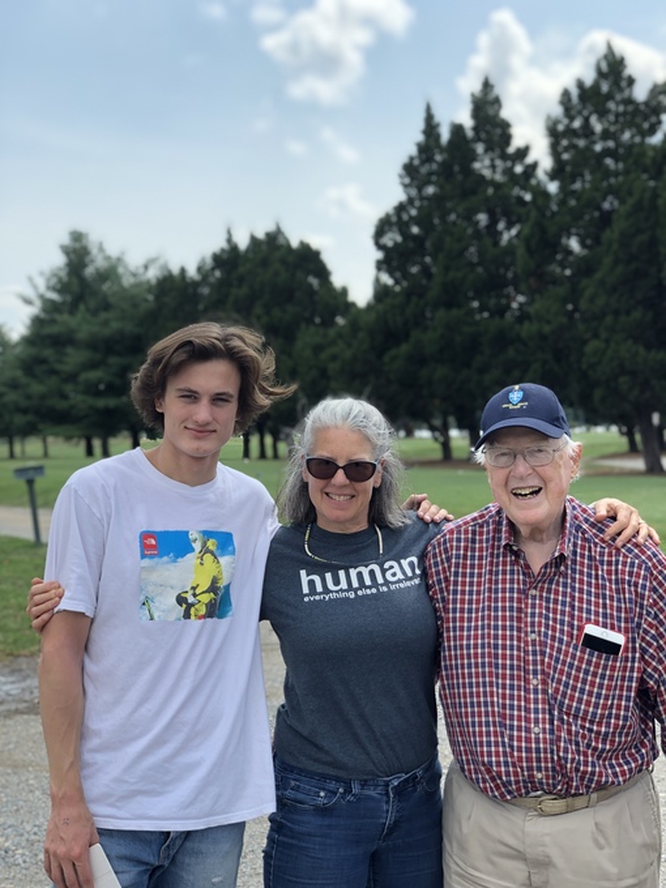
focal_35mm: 52
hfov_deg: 28.0
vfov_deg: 36.8
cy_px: 444
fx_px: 1334
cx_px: 333
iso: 16
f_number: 2.4
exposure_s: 1/437
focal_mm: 6
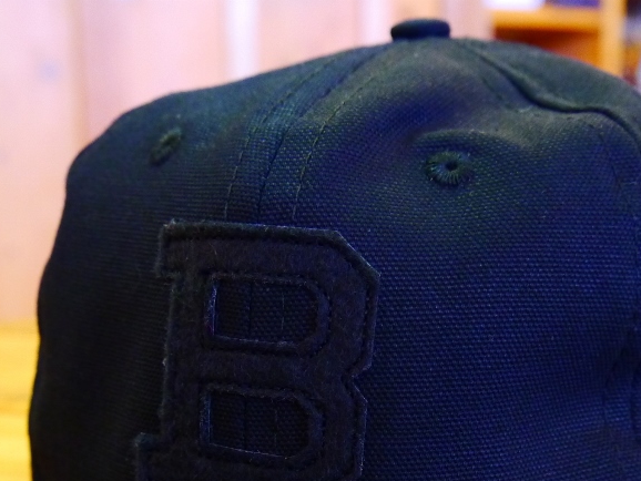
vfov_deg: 22.9
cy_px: 460
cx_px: 347
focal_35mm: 62
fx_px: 1149
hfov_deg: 31.2
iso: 1250
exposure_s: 1/60
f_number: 3.5
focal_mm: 14
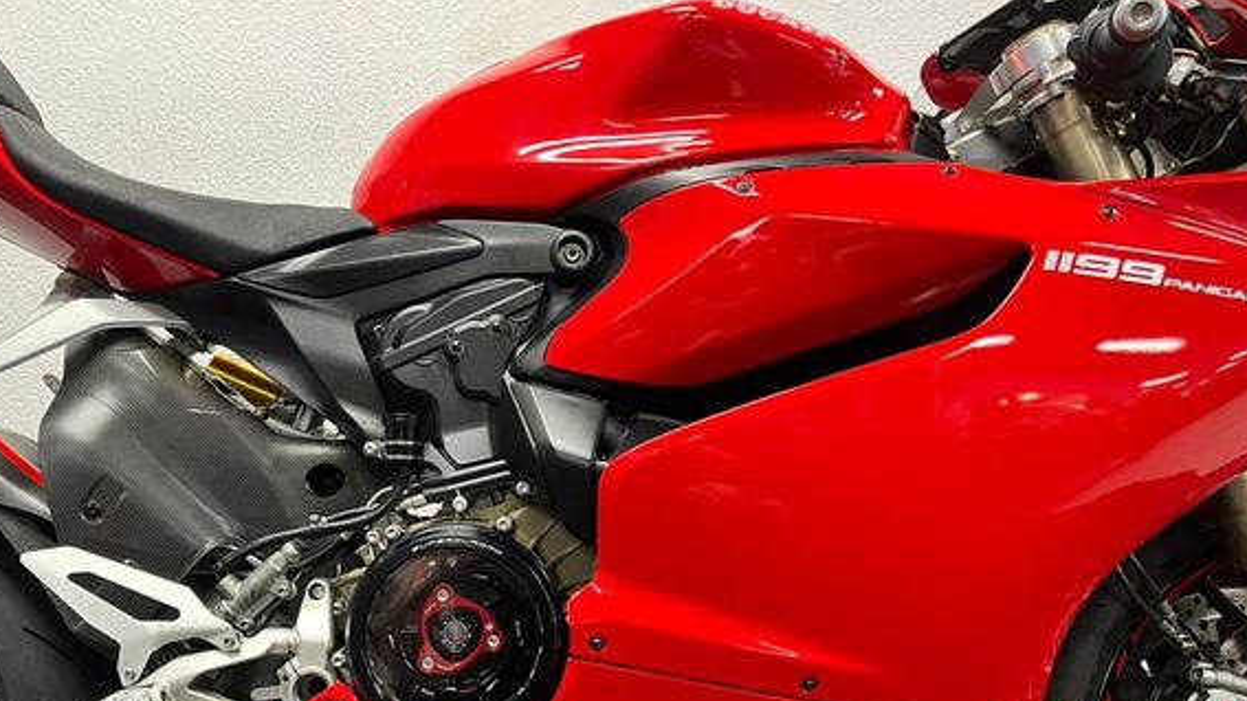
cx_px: 548
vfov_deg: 36.2
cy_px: 488
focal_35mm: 32
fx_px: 1058
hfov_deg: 60.8
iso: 400
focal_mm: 5.1
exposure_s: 1/50
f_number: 1.6
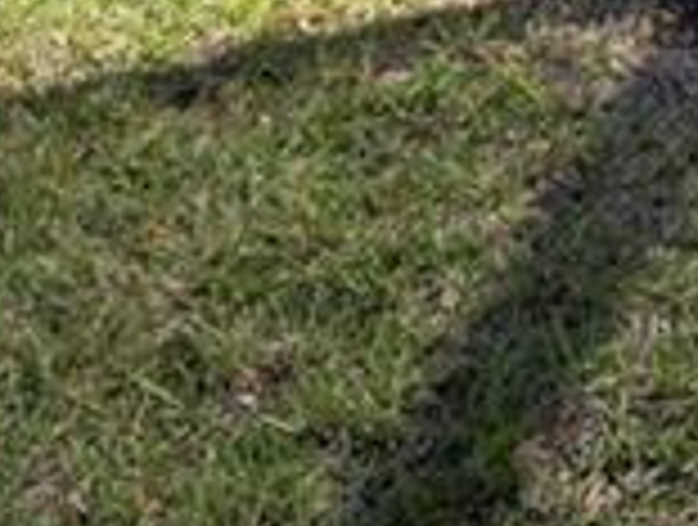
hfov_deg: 18.9
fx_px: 1920
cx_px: 941
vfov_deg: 11.9
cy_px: -829
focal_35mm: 95
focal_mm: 15
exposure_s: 1/320
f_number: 9
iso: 200
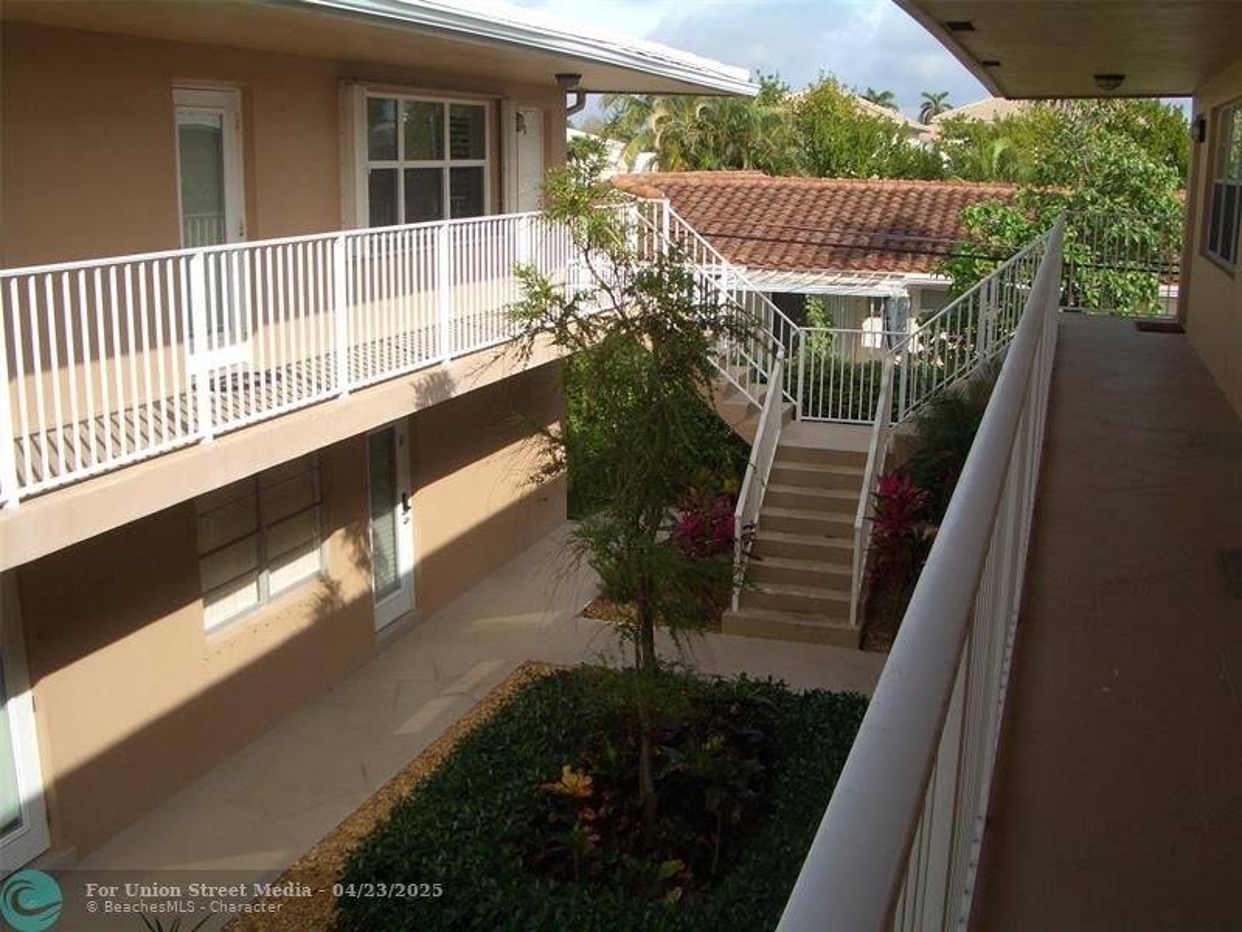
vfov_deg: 40.7
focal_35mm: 35
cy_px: 466
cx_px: 621
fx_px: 1256
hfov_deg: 52.6
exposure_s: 1/400
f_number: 4.3
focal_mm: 5.8
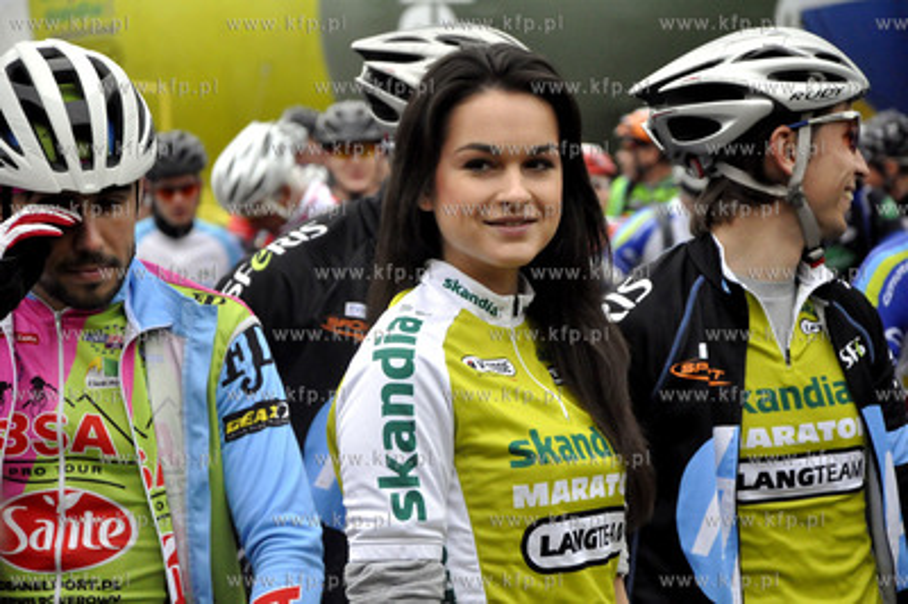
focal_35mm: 158
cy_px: 302
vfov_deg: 8.7
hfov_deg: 13.1
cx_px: 454
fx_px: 3969
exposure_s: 1/1600
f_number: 6.3
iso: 3200
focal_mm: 105
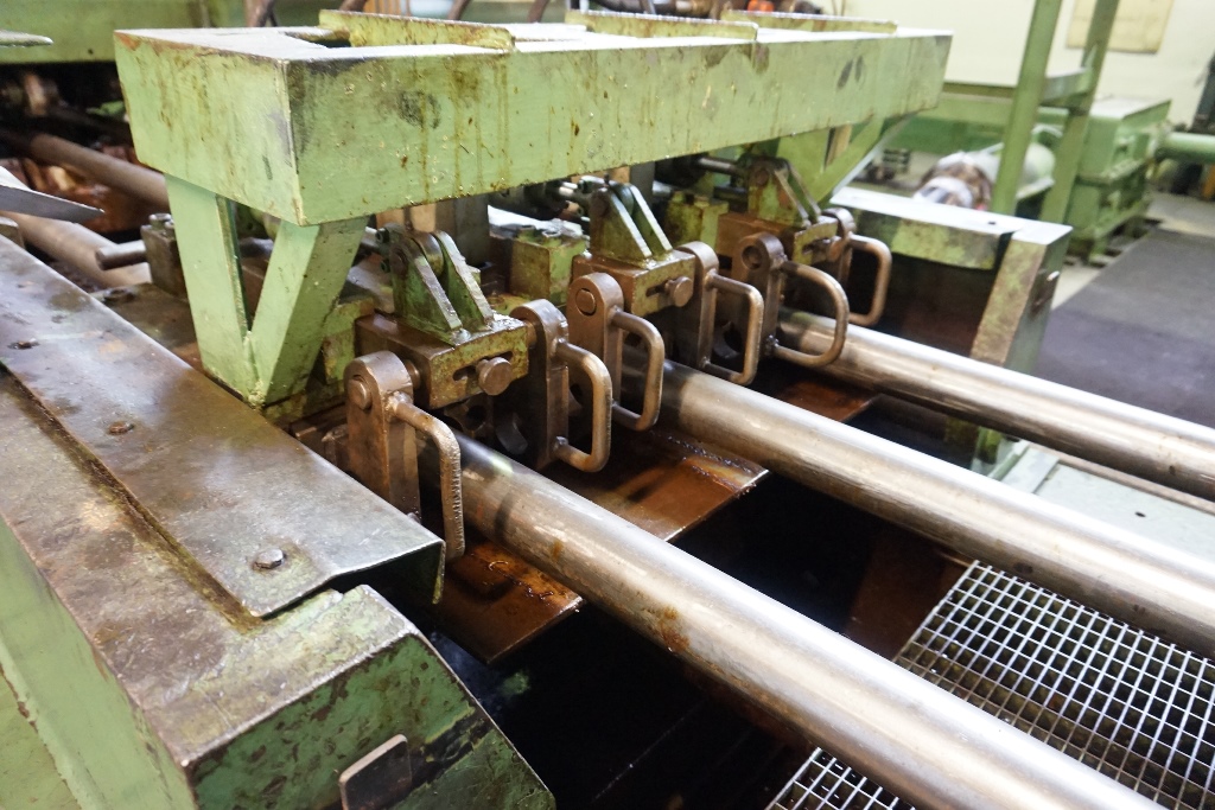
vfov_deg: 53.1
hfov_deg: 73.7
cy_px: 405
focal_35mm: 24
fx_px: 810
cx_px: 608
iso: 3200
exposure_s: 1/20
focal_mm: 16
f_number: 3.5
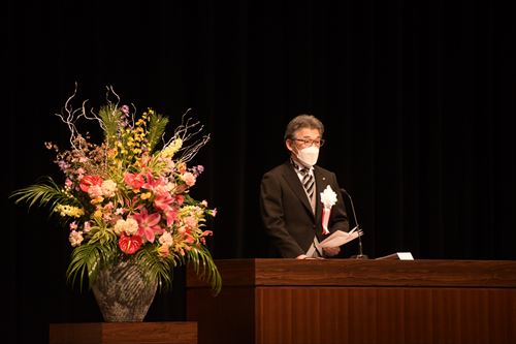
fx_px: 6448
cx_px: 258
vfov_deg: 3.1
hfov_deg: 4.6
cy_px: 172
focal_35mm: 450
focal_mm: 300
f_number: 6.3
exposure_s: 1/250
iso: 2500
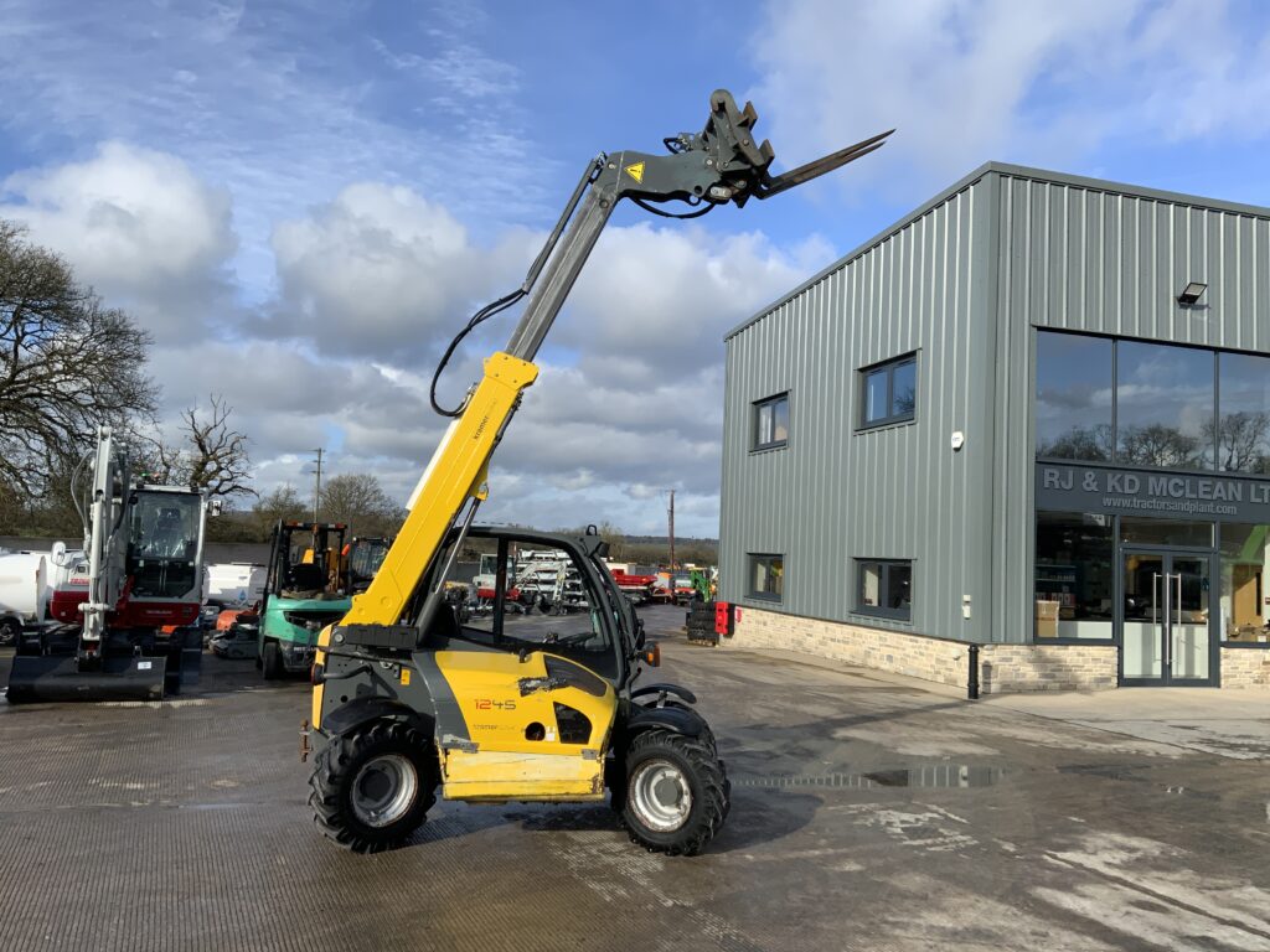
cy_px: 476
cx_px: 635
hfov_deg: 61.7
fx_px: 1064
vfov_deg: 48.2
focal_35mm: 29
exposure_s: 1/1786
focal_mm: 3
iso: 16
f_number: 1.8
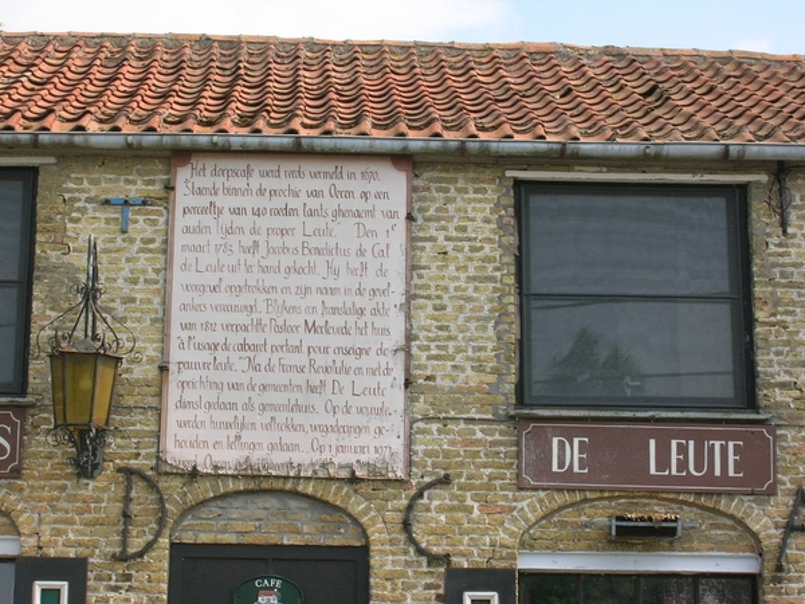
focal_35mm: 82
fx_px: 1907
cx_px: 402
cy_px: 302
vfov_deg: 18.0
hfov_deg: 23.8
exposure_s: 1/95.1
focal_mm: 13.6
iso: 50
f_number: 7.2
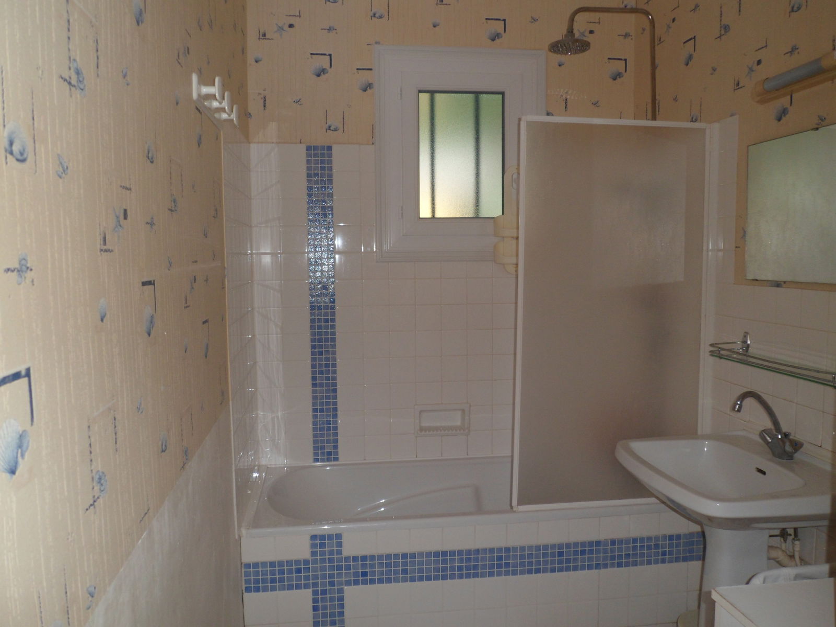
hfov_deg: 65.3
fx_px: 652
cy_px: 314
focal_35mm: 27
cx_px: 418
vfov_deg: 51.4
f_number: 3.3
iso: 100
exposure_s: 1/45
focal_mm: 4.9
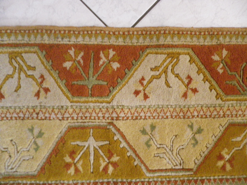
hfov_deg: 63.4
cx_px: 124
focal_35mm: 28
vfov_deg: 49.7
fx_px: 200
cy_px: 92
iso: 800
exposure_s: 1/13
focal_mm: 4.9
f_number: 2.6
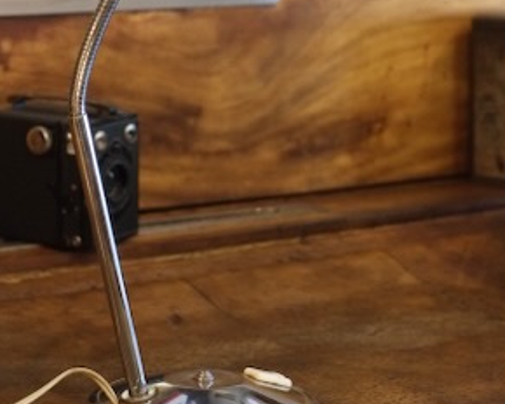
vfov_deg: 14.8
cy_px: 50
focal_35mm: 103
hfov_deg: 18.6
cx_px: 263
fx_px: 1539
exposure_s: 1/125
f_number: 3.6
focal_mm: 35
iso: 3200
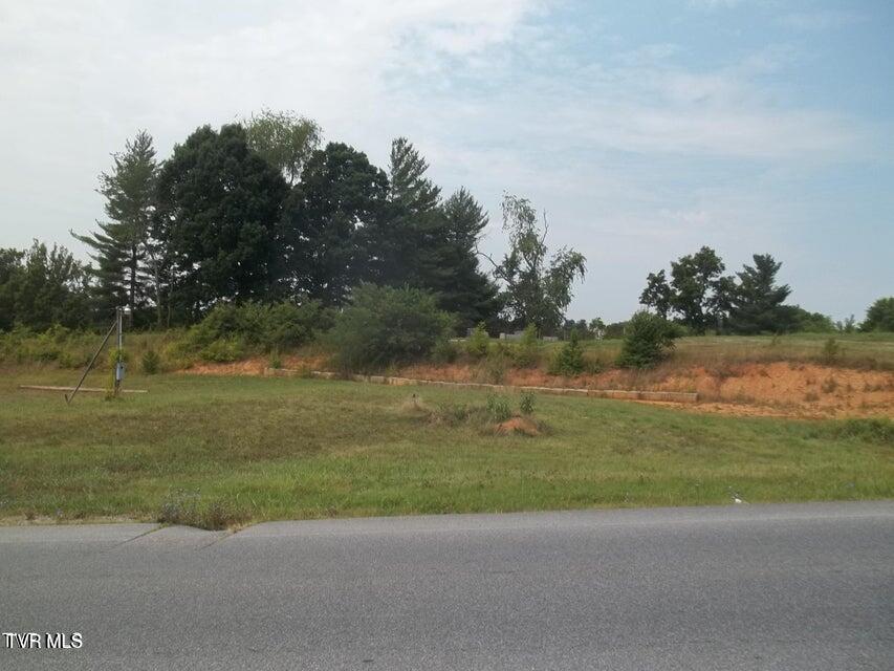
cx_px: 447
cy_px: 336
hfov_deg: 55.3
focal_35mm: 33
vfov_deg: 43.0
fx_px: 852
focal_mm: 5.9
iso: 64
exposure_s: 1/125
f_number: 8
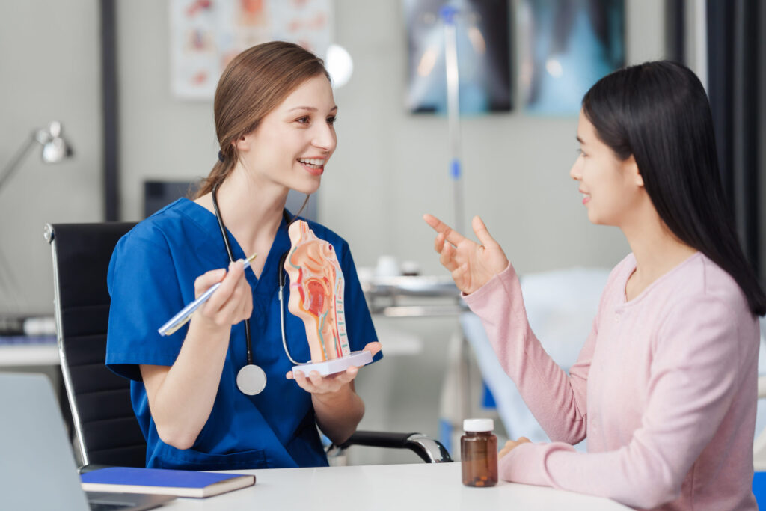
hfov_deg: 23.9
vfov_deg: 16.1
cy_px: 256
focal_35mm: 85
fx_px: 1809
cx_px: 383
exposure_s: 1/160
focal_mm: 85
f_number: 2.2
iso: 320
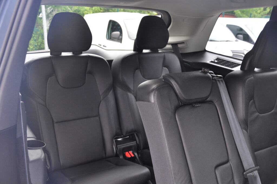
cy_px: 92
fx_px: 277
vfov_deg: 36.8
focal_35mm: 36
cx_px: 138
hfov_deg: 53.2
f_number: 3.8
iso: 400
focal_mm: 24
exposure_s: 1/25
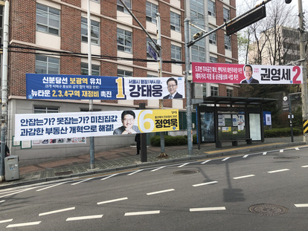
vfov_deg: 49.8
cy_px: 116
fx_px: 249
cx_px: 154
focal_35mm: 28
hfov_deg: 63.4
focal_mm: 3.99
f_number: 1.8
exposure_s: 1/1230
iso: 20
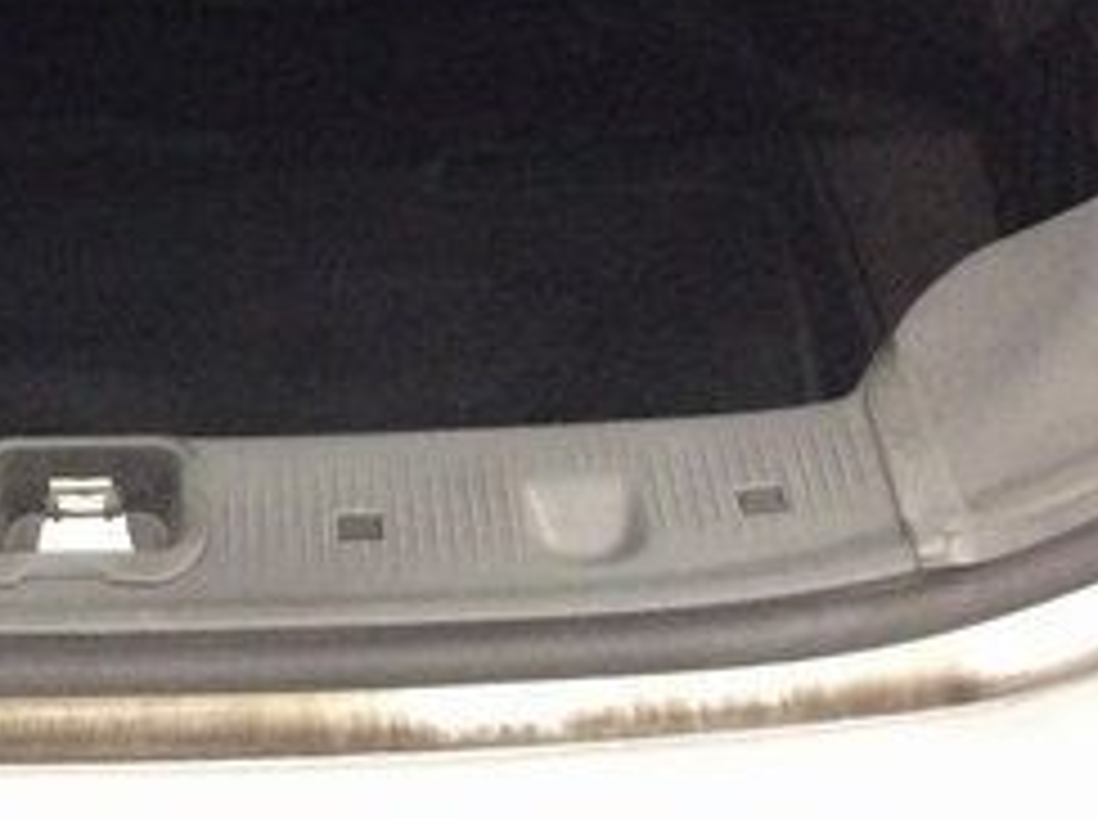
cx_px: 99
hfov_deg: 22.7
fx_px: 2659
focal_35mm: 84
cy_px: -198
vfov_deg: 16.7
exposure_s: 1/25
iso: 250
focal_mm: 3.3
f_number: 2.4
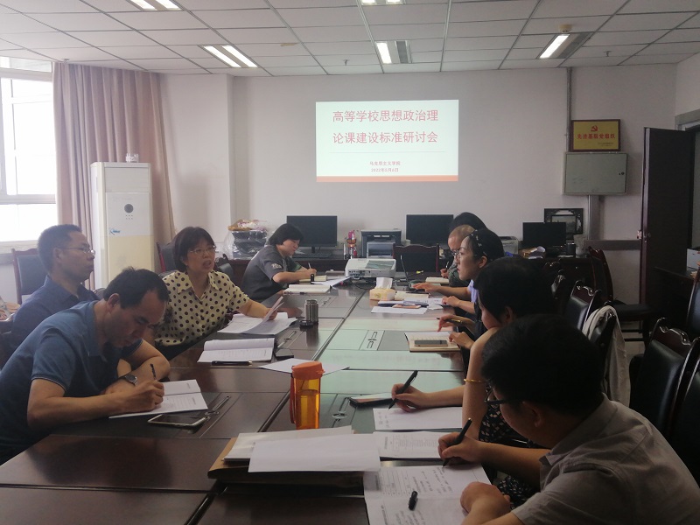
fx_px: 748
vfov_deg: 38.7
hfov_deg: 50.1
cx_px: 350
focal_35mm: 37
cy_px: 262
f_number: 2.2
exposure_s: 1/50
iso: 64
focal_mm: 3.81
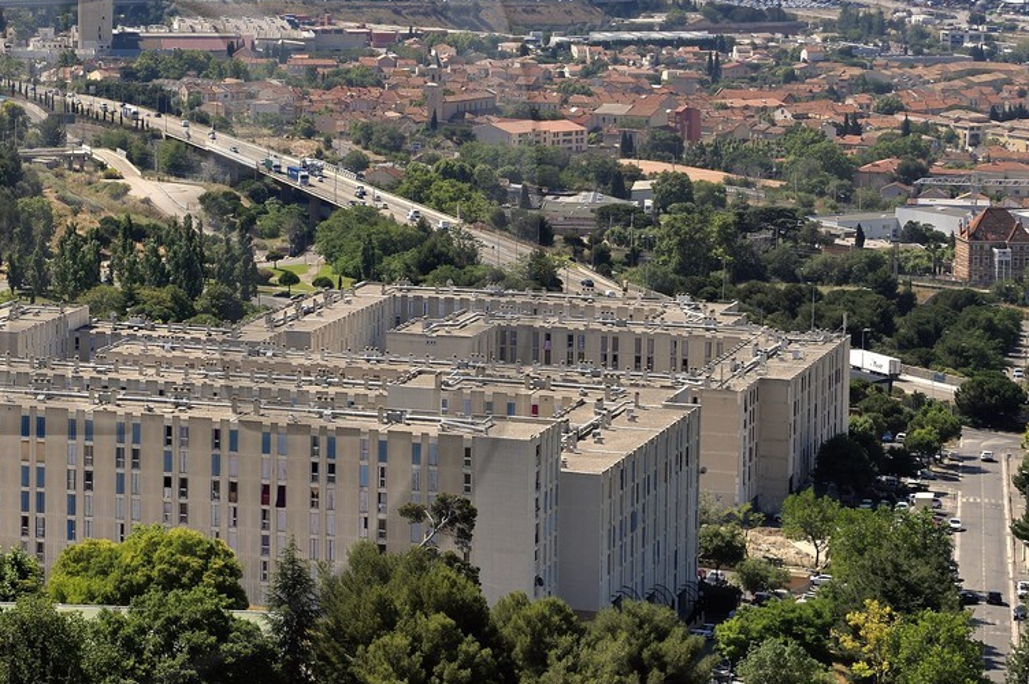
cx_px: -26
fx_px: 4255
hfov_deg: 13.6
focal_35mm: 149
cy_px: 213
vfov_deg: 9.2
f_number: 13
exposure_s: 1/250
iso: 200
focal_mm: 70
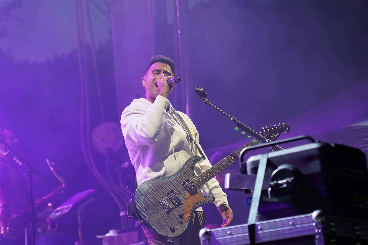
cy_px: 127
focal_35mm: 160
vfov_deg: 8.6
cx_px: 153
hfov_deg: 12.8
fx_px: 1635
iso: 640
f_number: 4
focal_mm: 105
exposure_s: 1/160
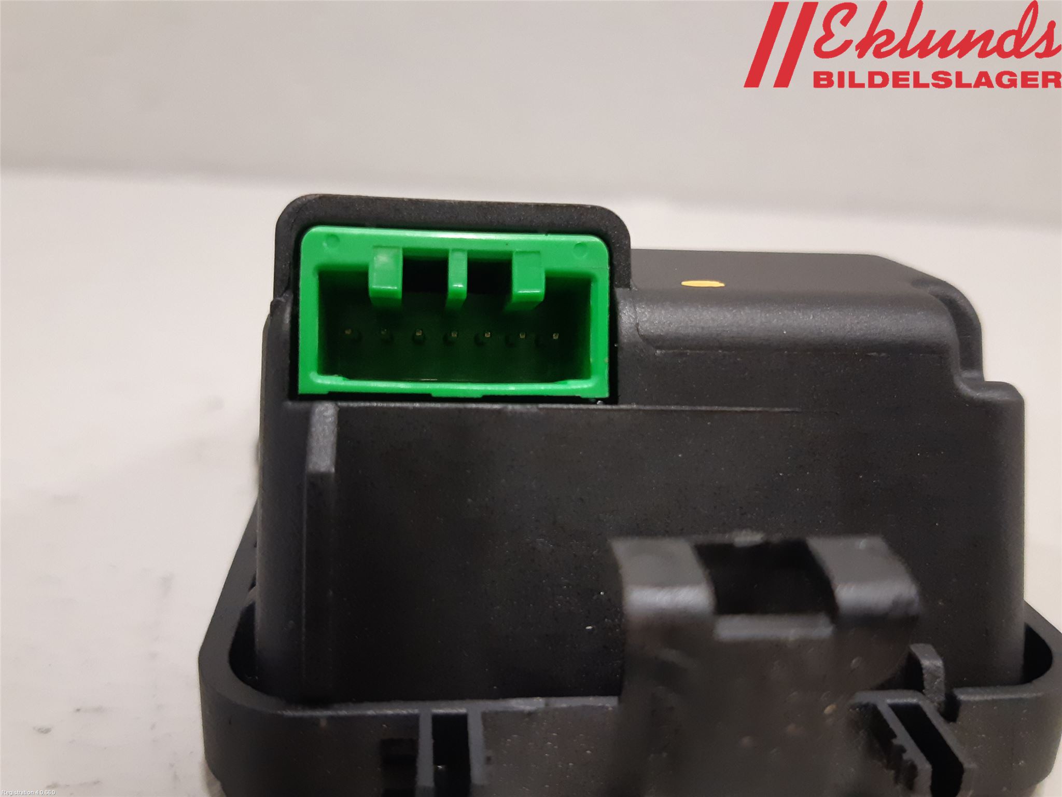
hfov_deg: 67.3
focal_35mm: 26
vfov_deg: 53.1
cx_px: 531
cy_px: 398
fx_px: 798
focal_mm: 3.93
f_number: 1.7
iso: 250
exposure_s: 1/50
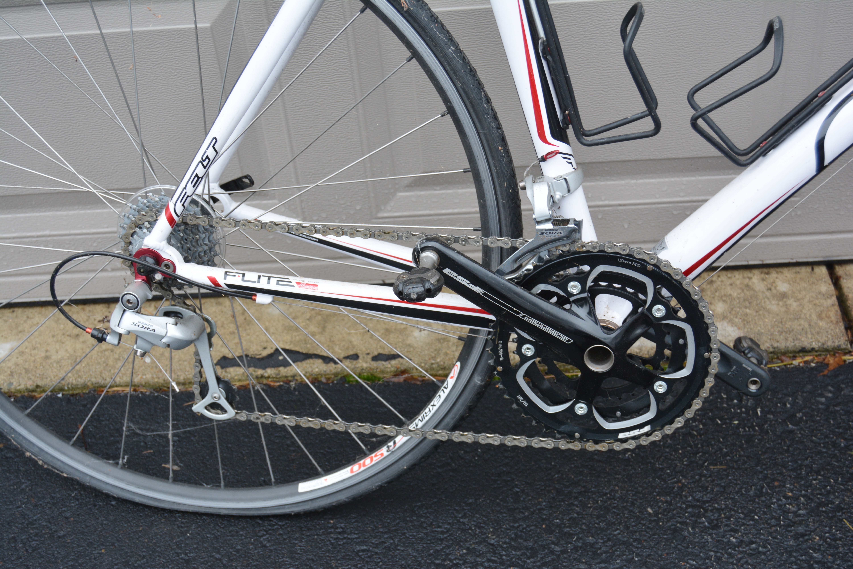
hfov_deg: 37.9
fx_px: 1244
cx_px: 426
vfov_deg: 25.8
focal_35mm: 52
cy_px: 284
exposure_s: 1/125
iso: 360
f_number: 5.6
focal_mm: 35
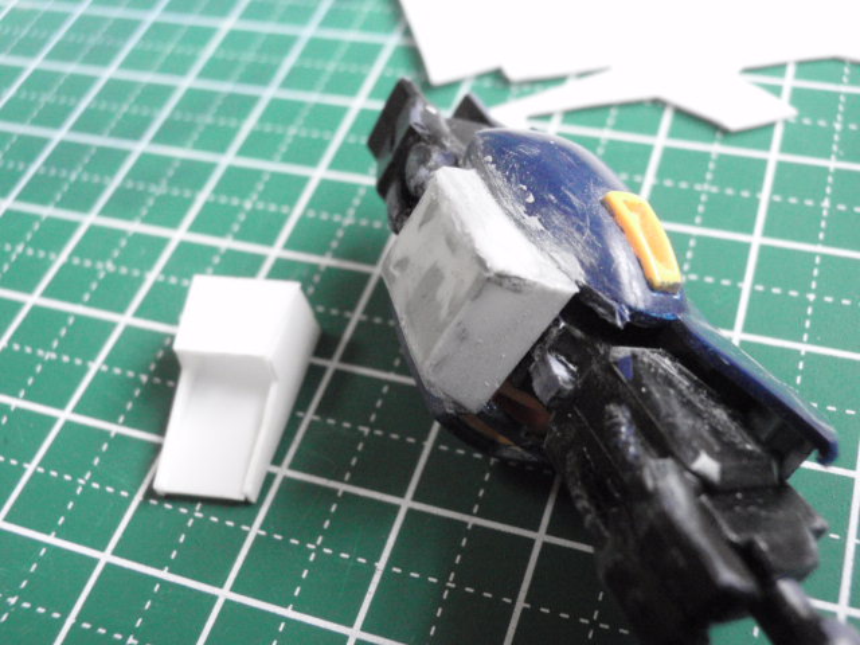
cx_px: 430
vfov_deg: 36.0
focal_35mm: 40
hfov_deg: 46.8
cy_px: 322
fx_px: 994
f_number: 3.9
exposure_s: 1/80
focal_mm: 7.25
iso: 800
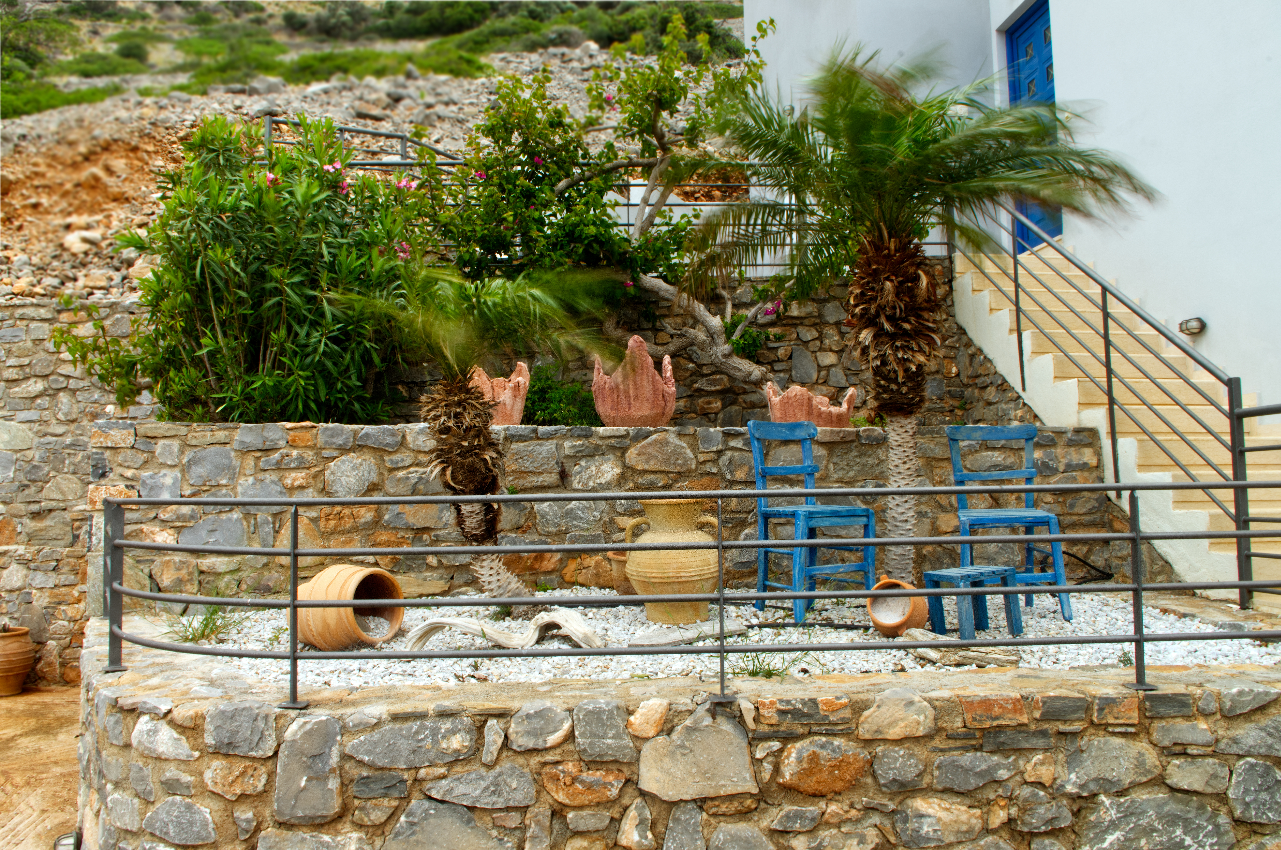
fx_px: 959
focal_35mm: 27
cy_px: 425
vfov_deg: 47.8
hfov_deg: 67.5
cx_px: 640
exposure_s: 1/10
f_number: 22
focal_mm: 18
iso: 200
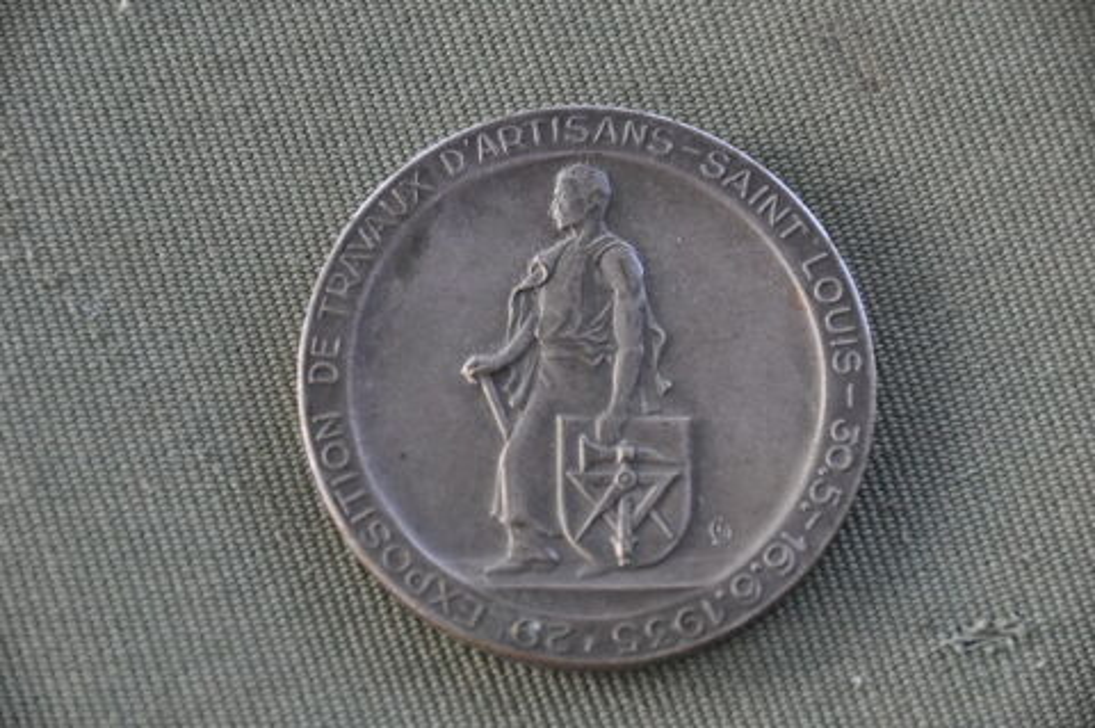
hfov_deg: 6.9
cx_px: 548
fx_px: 9116
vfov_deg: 4.6
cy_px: 364
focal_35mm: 300
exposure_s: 1/160
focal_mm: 200
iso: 800
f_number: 5.6
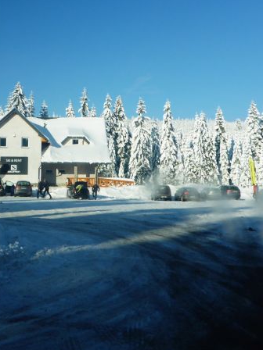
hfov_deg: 29.1
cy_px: 141
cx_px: 113
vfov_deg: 38.0
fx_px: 507
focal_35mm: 50
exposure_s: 1/1300
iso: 100
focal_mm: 4.9
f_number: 3.3
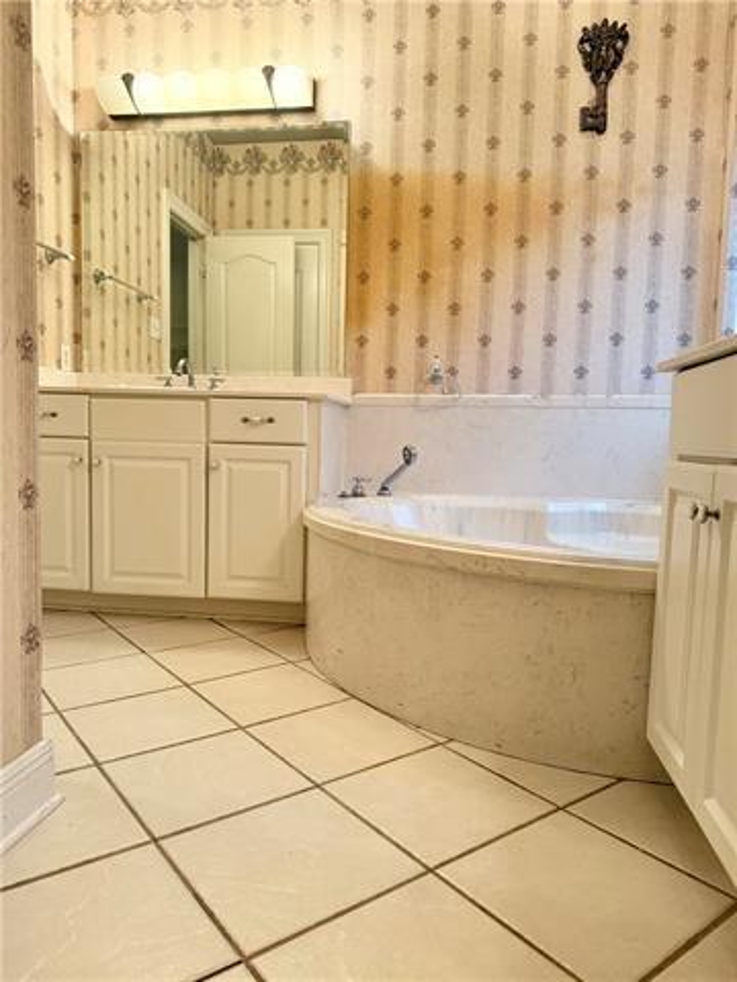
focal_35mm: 24
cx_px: 368
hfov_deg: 56.8
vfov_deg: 71.6
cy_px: 491
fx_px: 681
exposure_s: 1/120
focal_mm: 6.76
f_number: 1.78
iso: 250
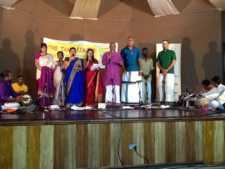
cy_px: 84
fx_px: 286
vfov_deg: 32.9
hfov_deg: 42.9
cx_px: 112
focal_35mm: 44
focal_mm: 2.03
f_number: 2.4
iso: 320
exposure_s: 1/30
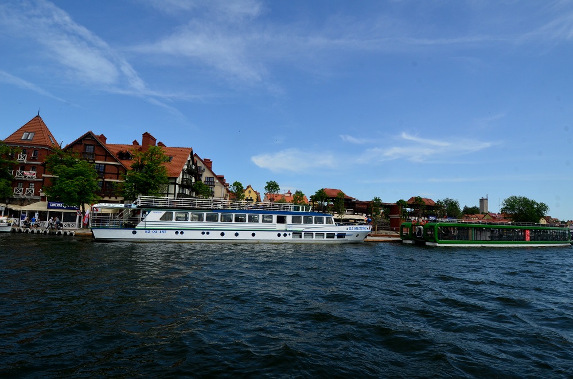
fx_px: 524
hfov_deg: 57.3
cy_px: 190
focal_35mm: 33
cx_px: 286
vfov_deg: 39.8
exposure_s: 1/500
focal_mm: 22
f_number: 11
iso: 400
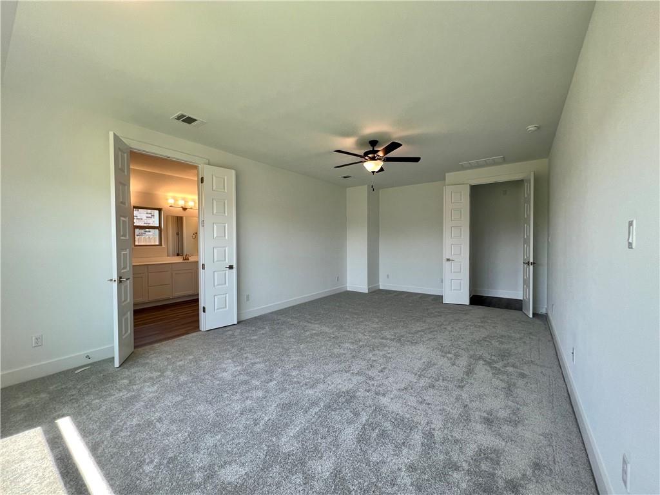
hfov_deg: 106.2
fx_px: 248
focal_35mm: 13
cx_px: 330
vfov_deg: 89.9
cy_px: 248
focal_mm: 1.57
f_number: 1.8
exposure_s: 1/120
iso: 64
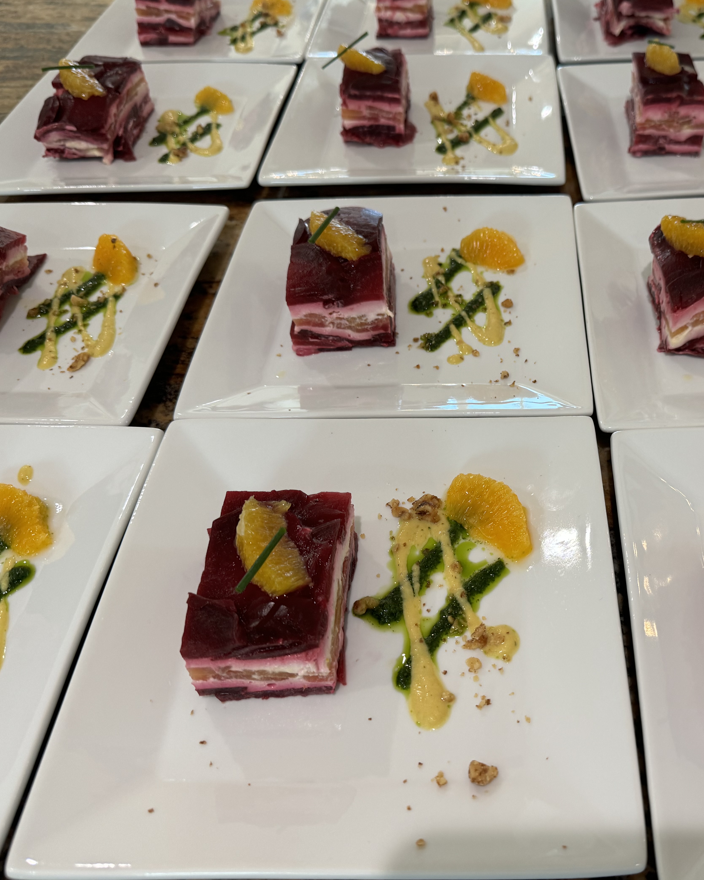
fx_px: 834
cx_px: 507
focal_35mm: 32
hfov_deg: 44.6
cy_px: 432
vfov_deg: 55.7
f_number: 1.78
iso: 125
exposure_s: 1/60
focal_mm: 6.76
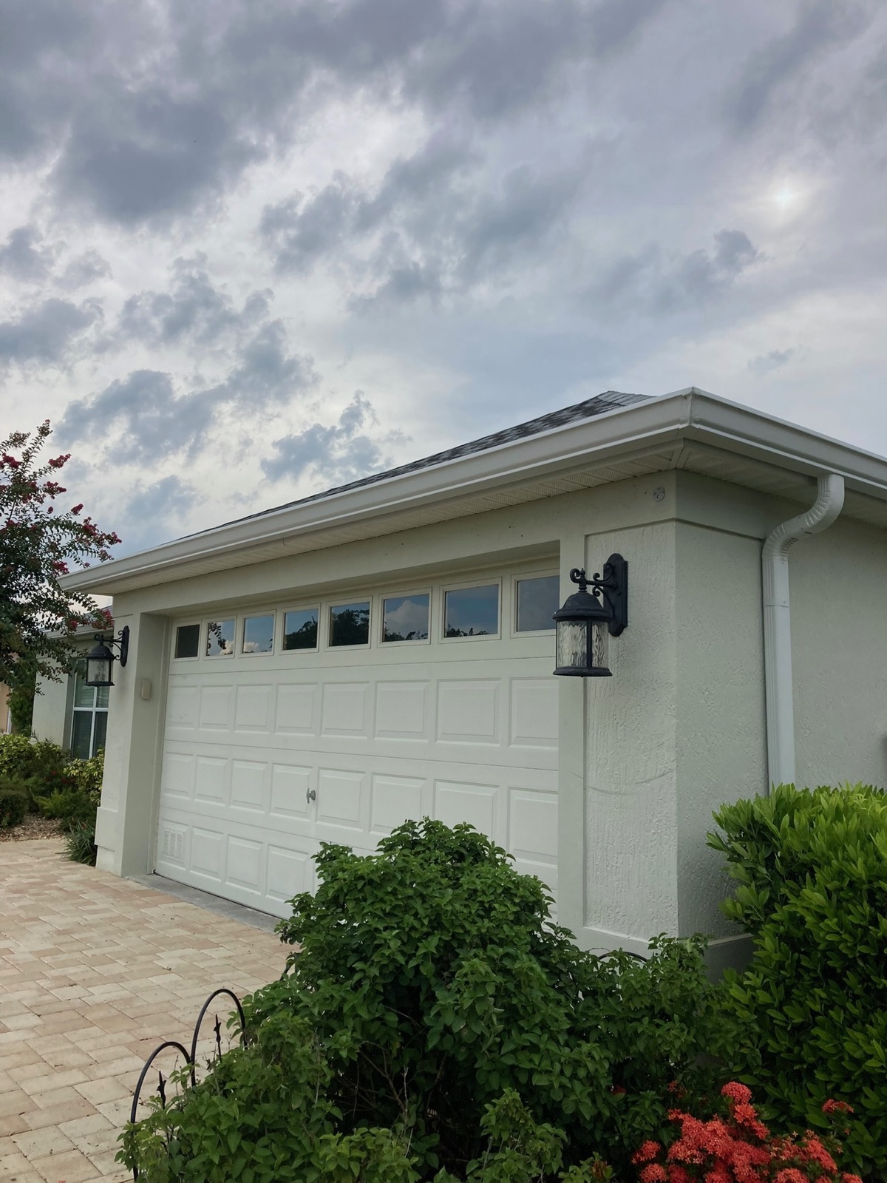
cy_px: 592
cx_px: 444
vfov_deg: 63.4
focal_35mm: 28
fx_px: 957
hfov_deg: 49.7
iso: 20
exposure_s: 1/1779
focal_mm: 3.99
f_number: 1.8
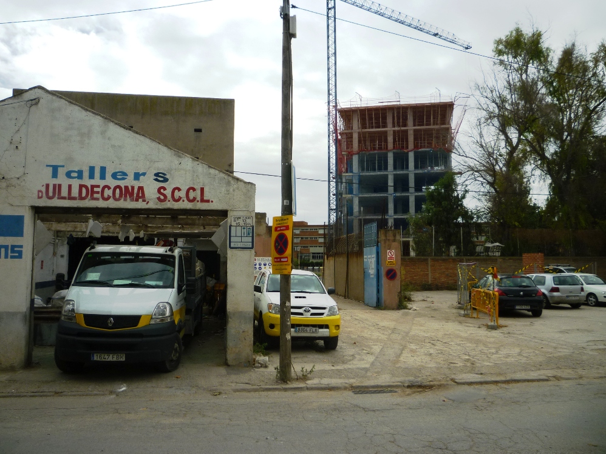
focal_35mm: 29
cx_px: 303
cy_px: 227
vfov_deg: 48.2
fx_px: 508
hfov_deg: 61.6
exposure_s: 1/640
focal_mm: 5.2
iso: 80
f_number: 4
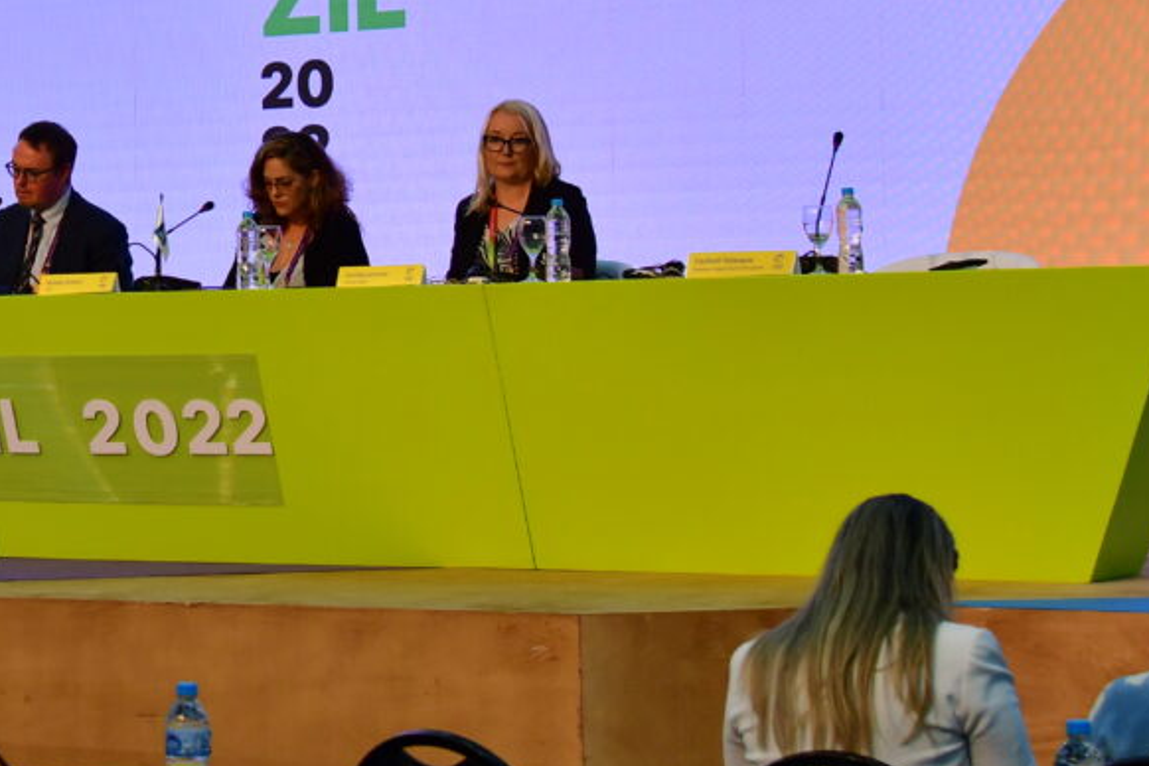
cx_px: -63
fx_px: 3802
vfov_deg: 11.5
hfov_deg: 16.7
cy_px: 158
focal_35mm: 119
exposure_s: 1/80
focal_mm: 35
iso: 400
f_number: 4
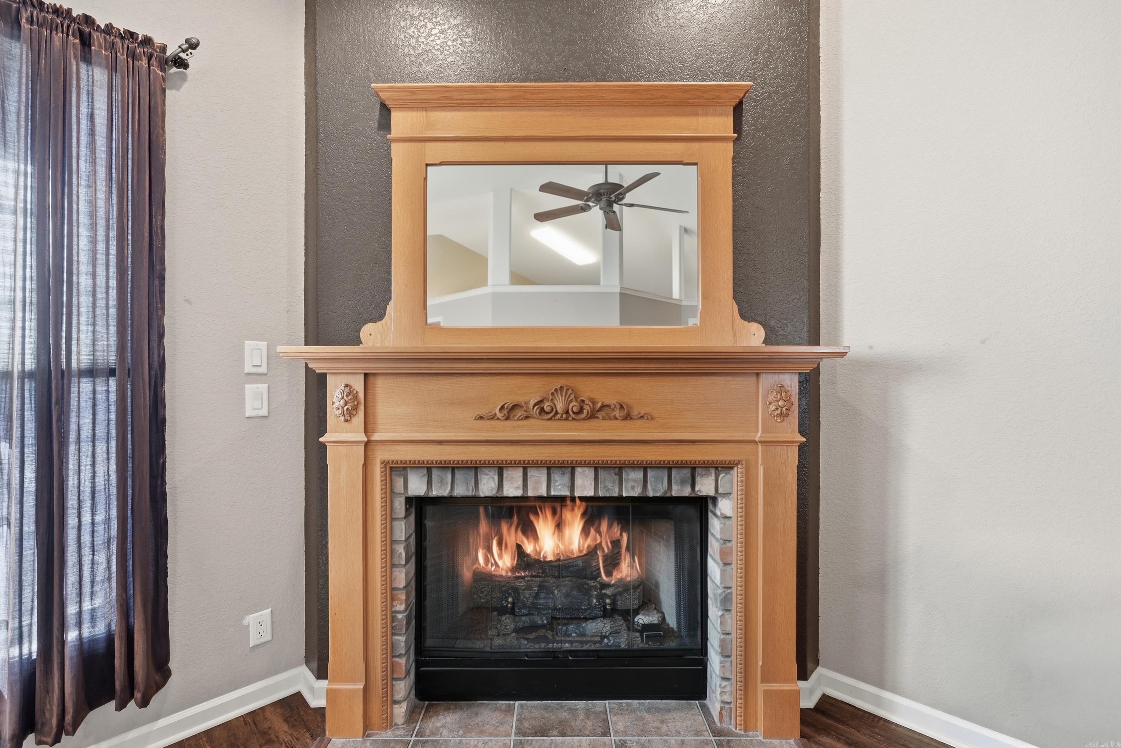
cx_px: 560
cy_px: 374
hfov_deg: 100.4
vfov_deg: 77.3
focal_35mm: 15
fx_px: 467
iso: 250
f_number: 9
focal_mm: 10
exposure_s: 1/10
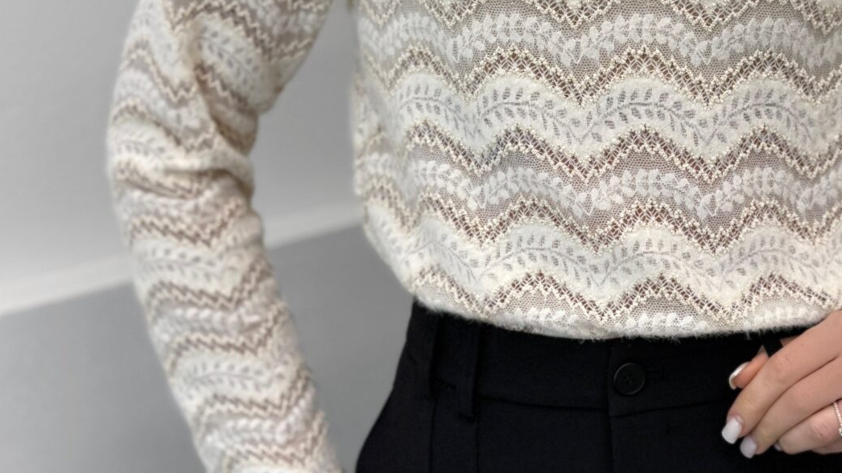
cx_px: 634
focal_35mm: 64
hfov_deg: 32.2
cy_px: 241
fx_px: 1429
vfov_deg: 18.8
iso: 64
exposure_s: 1/162
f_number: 1.78
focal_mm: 6.76
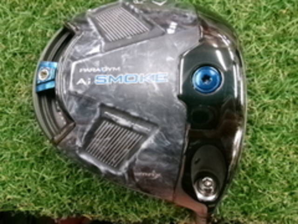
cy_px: 112
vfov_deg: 49.7
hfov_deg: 63.4
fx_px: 241
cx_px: 149
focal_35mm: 28
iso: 800
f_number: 3.9
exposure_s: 1/34
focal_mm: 5.1
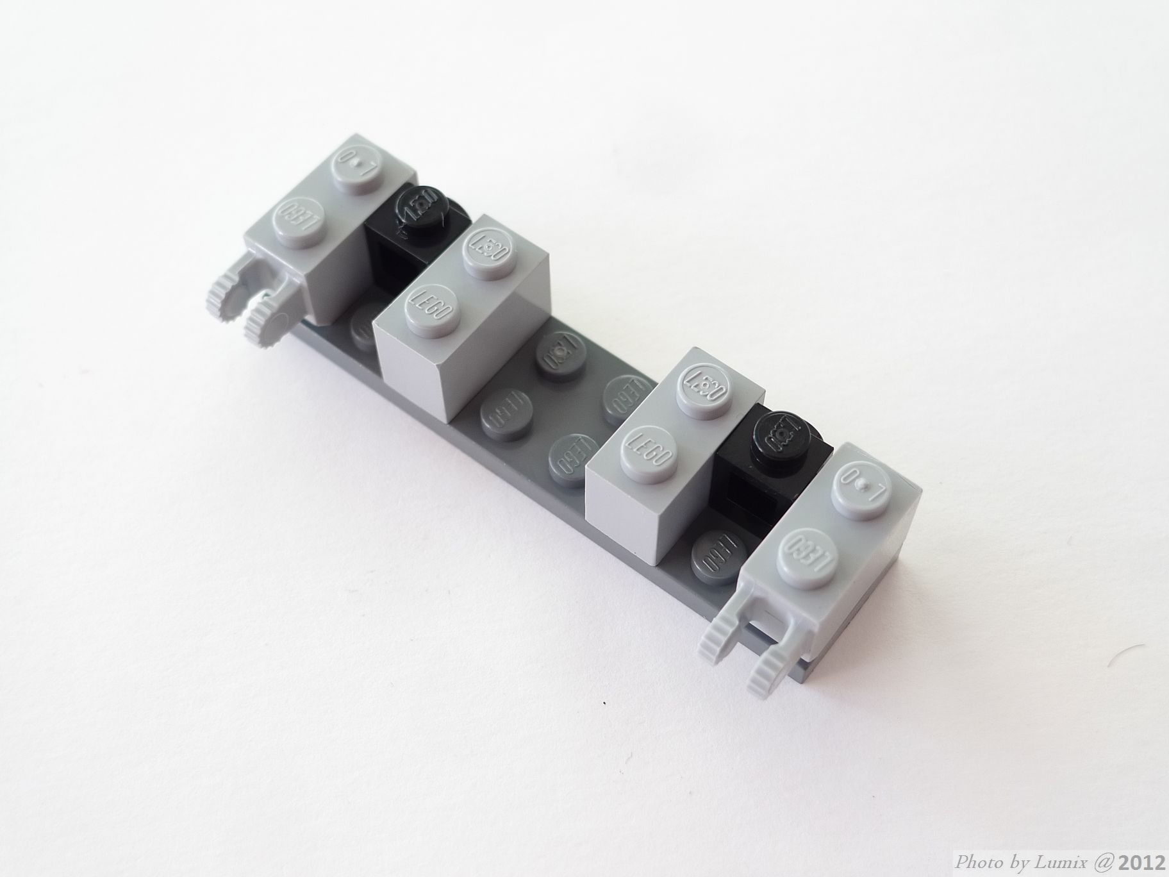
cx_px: 584
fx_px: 1621
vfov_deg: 30.3
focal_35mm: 48
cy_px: 438
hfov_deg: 39.7
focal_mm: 10.2
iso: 80
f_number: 2.8
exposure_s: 1/25
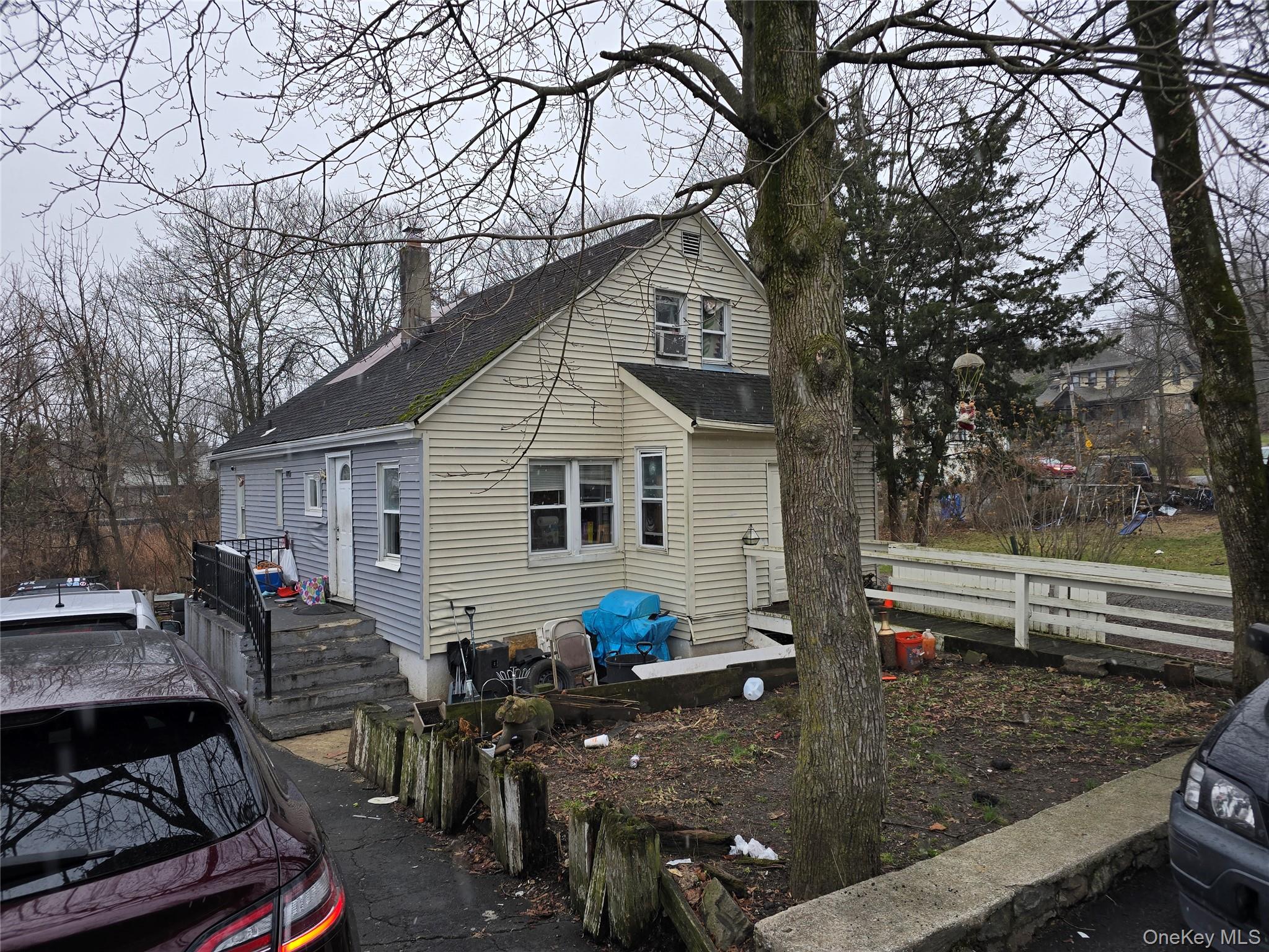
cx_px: 634
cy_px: 476
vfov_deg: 58.9
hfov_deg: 73.9
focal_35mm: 23
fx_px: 843
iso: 25
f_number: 1.7
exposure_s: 1/180
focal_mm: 6.3
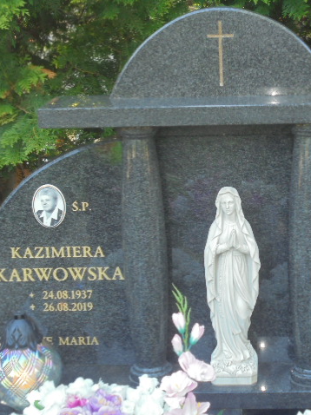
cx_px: 233
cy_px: 208
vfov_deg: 26.0
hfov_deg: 19.5
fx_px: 899
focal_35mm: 75
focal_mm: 10.1
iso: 250
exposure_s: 1/30
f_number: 5.2
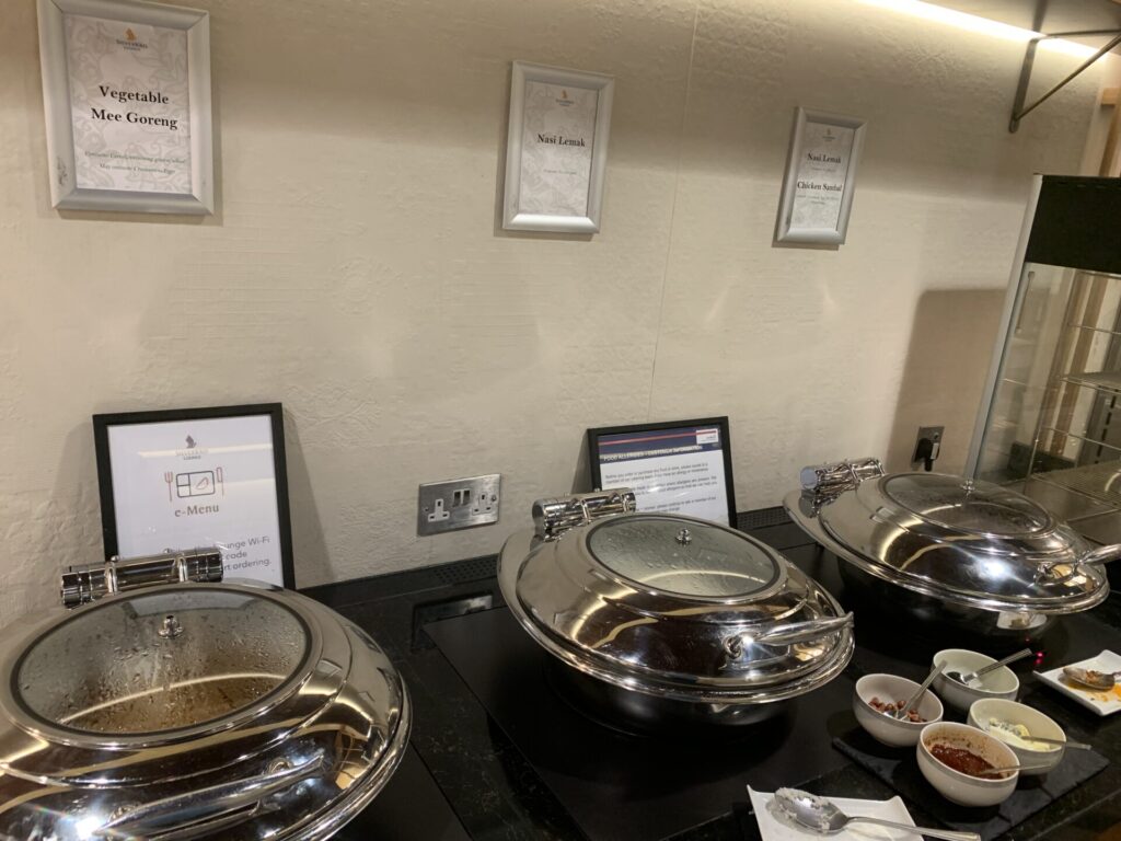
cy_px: 420
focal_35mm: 26
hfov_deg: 67.3
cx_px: 560
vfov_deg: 53.1
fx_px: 842
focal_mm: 4.25
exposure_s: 1/49
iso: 160
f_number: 1.8
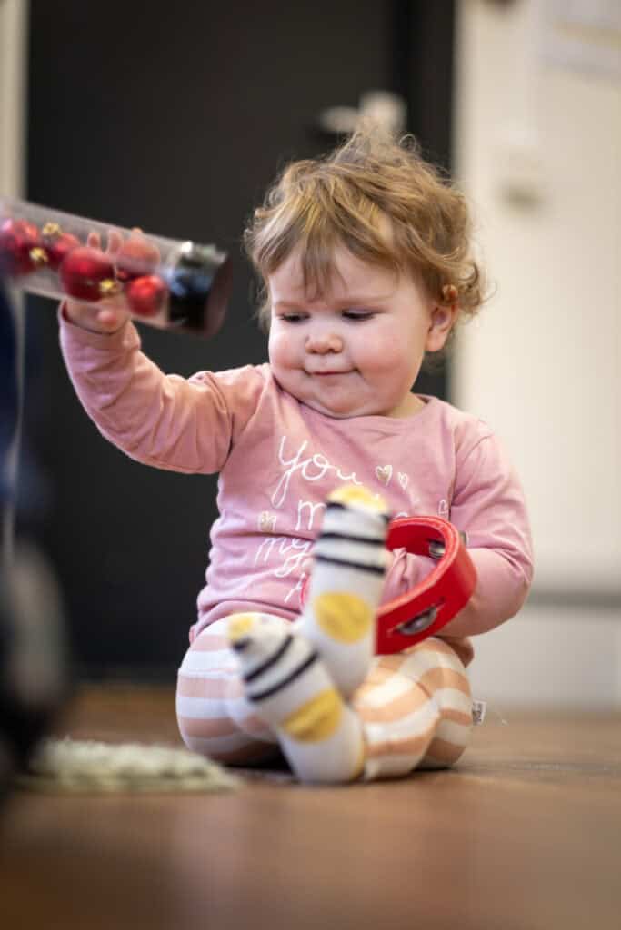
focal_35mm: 84
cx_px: 310
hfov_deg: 16.3
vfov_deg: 24.2
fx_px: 2173
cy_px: 465
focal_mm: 56
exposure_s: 1/100
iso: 320
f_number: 1.2
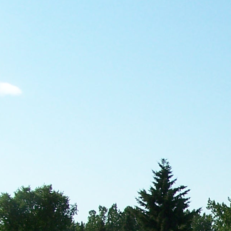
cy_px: 298
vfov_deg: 11.6
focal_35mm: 147
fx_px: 1110
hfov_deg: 11.5
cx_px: 314
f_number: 5.6
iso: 80
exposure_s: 1/800
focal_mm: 6.3
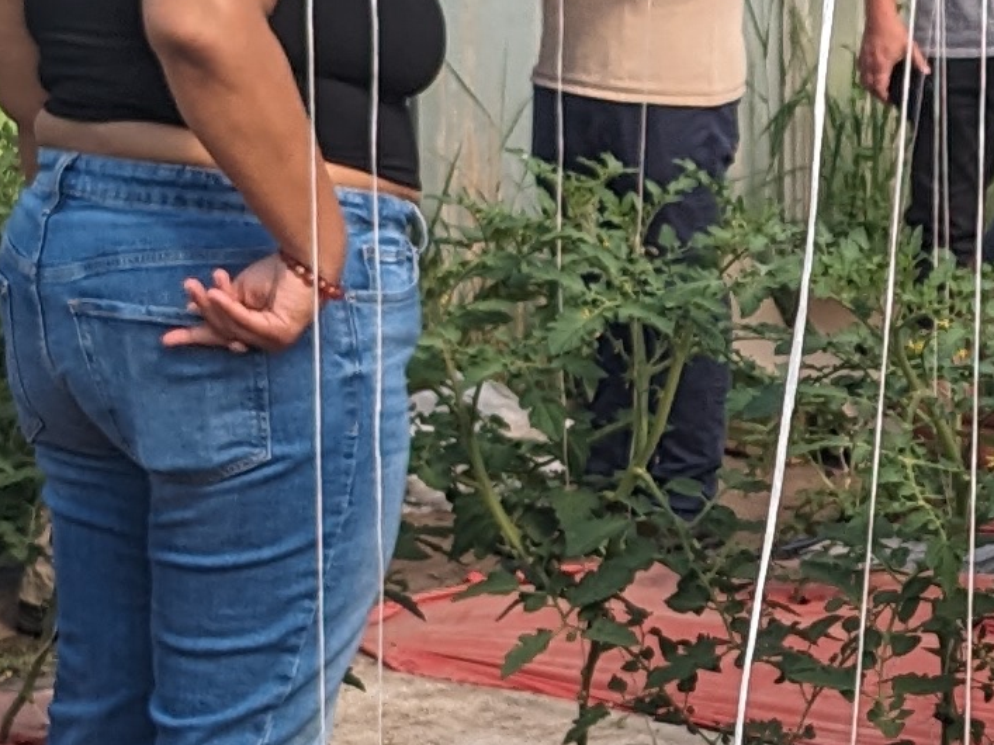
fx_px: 4421
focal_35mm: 154
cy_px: 468
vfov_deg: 9.6
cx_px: 986
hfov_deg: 12.7
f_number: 1.73
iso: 61
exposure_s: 1/1949
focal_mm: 4.38
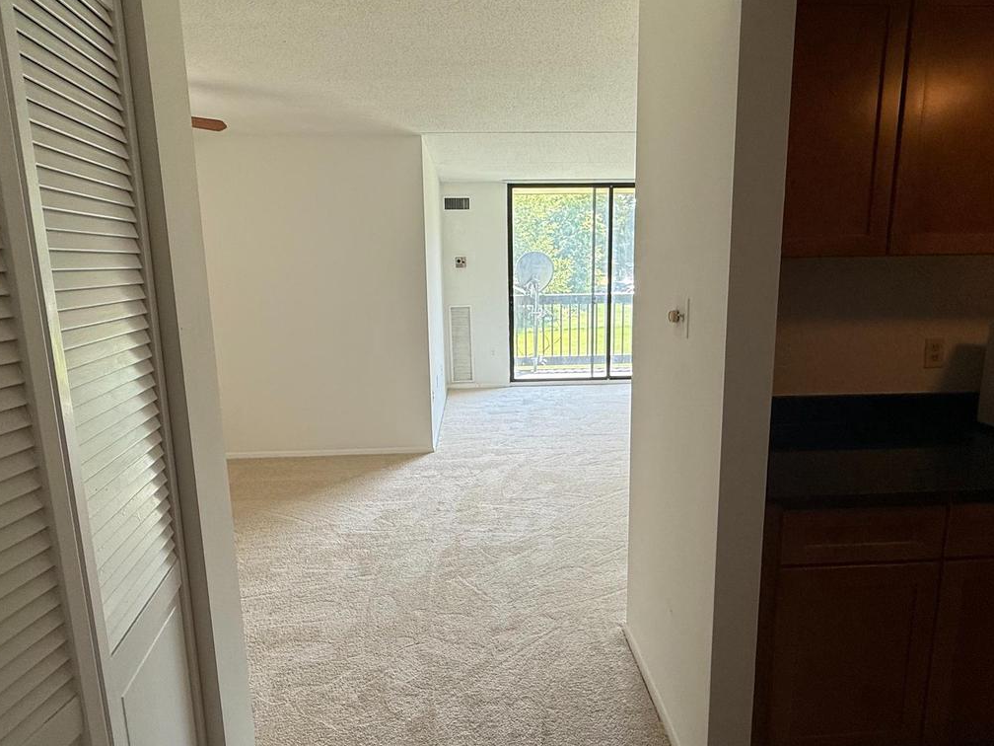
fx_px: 574
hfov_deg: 81.7
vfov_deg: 65.9
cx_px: 507
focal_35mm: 20
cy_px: 355
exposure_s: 1/120
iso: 100
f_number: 2.2
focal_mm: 2.22
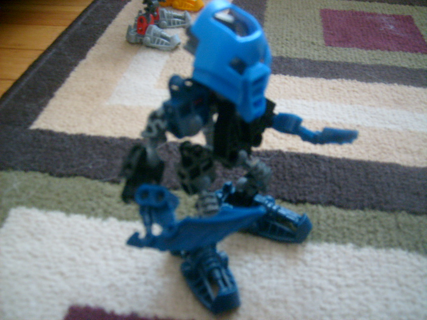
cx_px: 214
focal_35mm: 35
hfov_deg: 52.6
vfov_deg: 40.7
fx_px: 432
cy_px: 160
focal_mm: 5.8
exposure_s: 1/8
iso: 200
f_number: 2.8
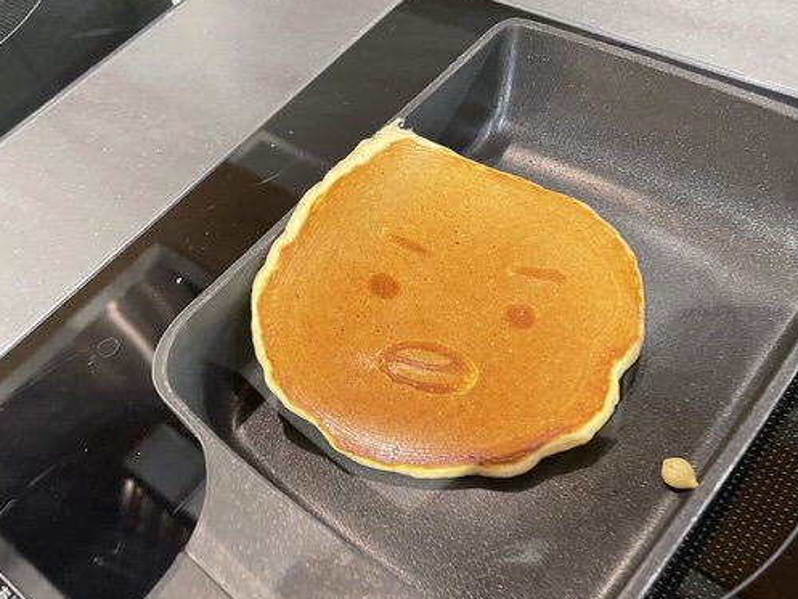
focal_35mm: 34
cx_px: 405
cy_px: 355
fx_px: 784
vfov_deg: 41.6
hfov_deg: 53.9
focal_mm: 4.2
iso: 500
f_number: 1.6
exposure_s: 1/50
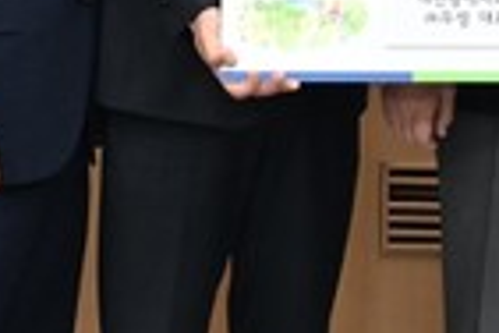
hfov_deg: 9.7
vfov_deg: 6.5
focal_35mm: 210
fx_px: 2911
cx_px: 533
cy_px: -122
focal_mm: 38
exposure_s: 1/160
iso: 2500
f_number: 5
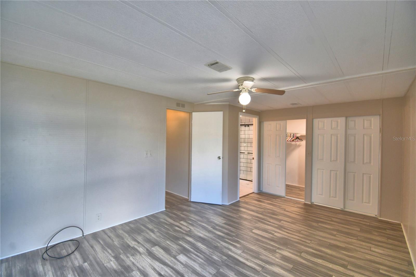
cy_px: 138
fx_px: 173
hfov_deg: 100.4
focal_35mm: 15
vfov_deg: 77.3
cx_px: 208
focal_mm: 10
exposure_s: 1/60
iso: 400
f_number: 4.5
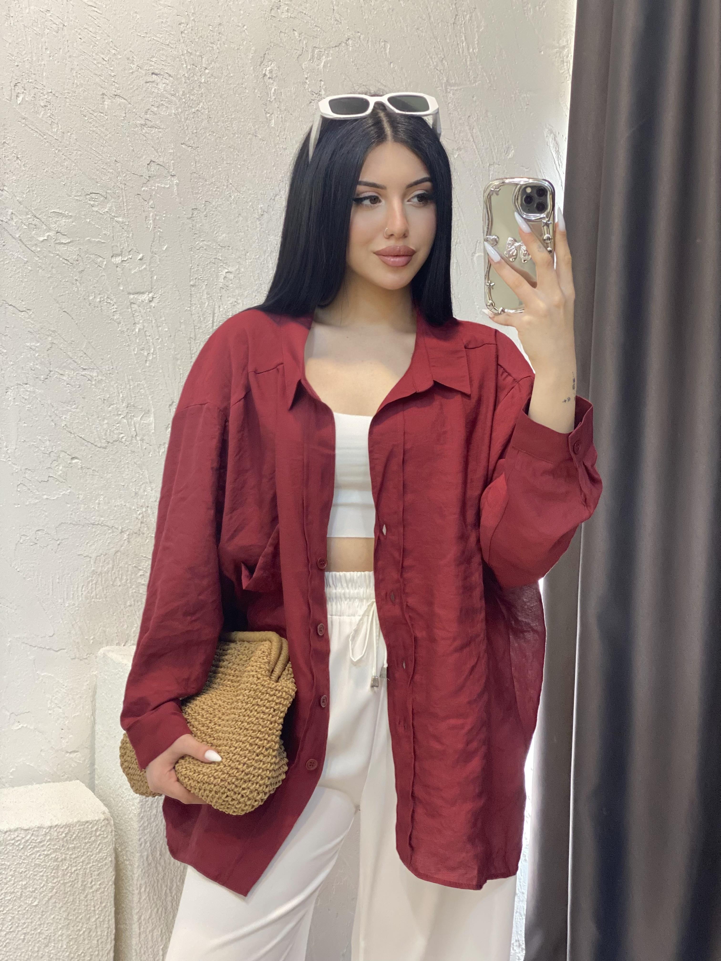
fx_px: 1444
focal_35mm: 52
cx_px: 360
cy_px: 480
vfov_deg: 36.8
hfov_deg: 28.0
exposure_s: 1/100
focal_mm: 6
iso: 160
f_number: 2
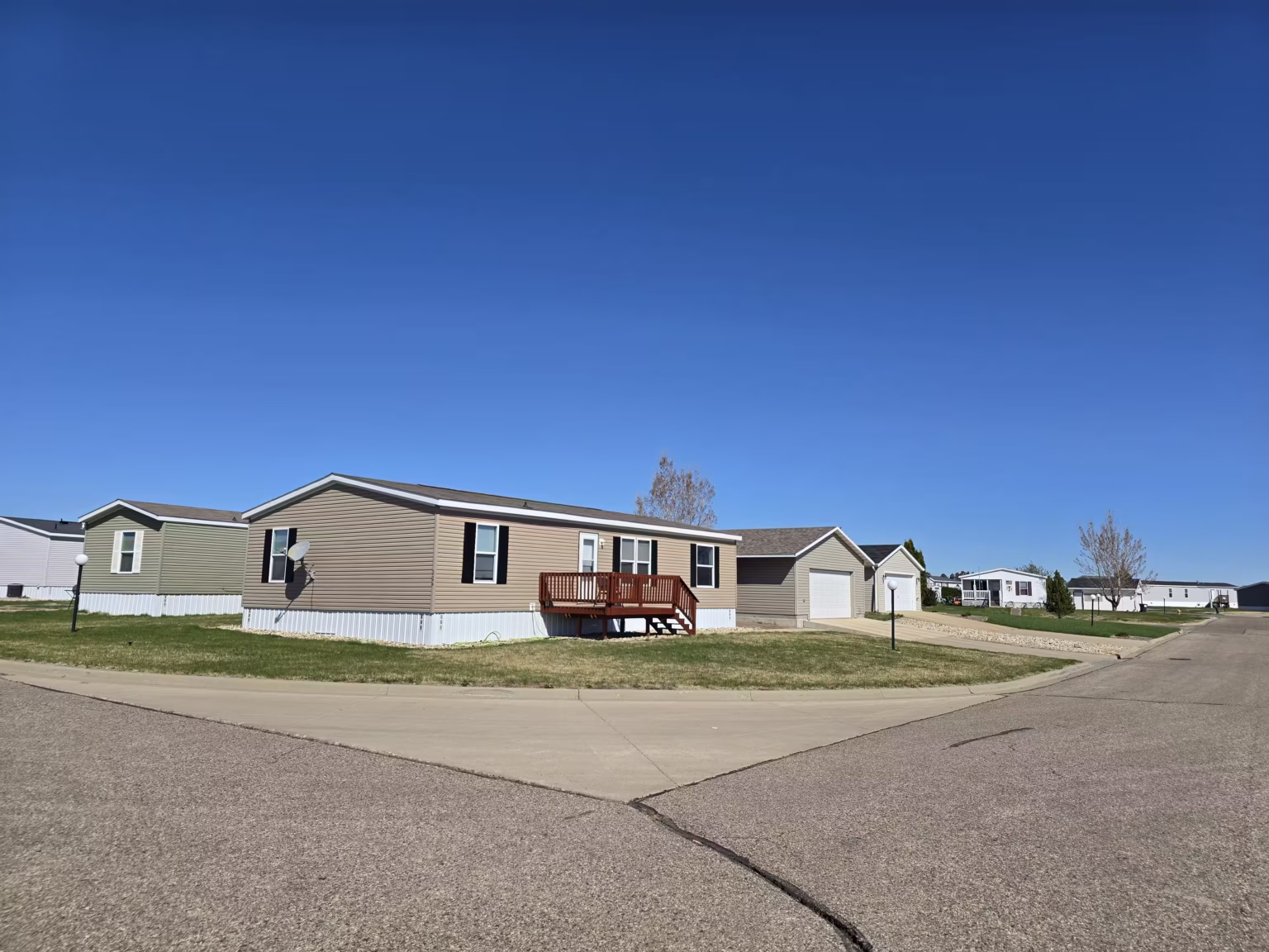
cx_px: 634
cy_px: 476
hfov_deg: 73.9
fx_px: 843
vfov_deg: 58.9
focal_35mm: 23
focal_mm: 6.3
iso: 12
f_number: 1.7
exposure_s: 1/1384
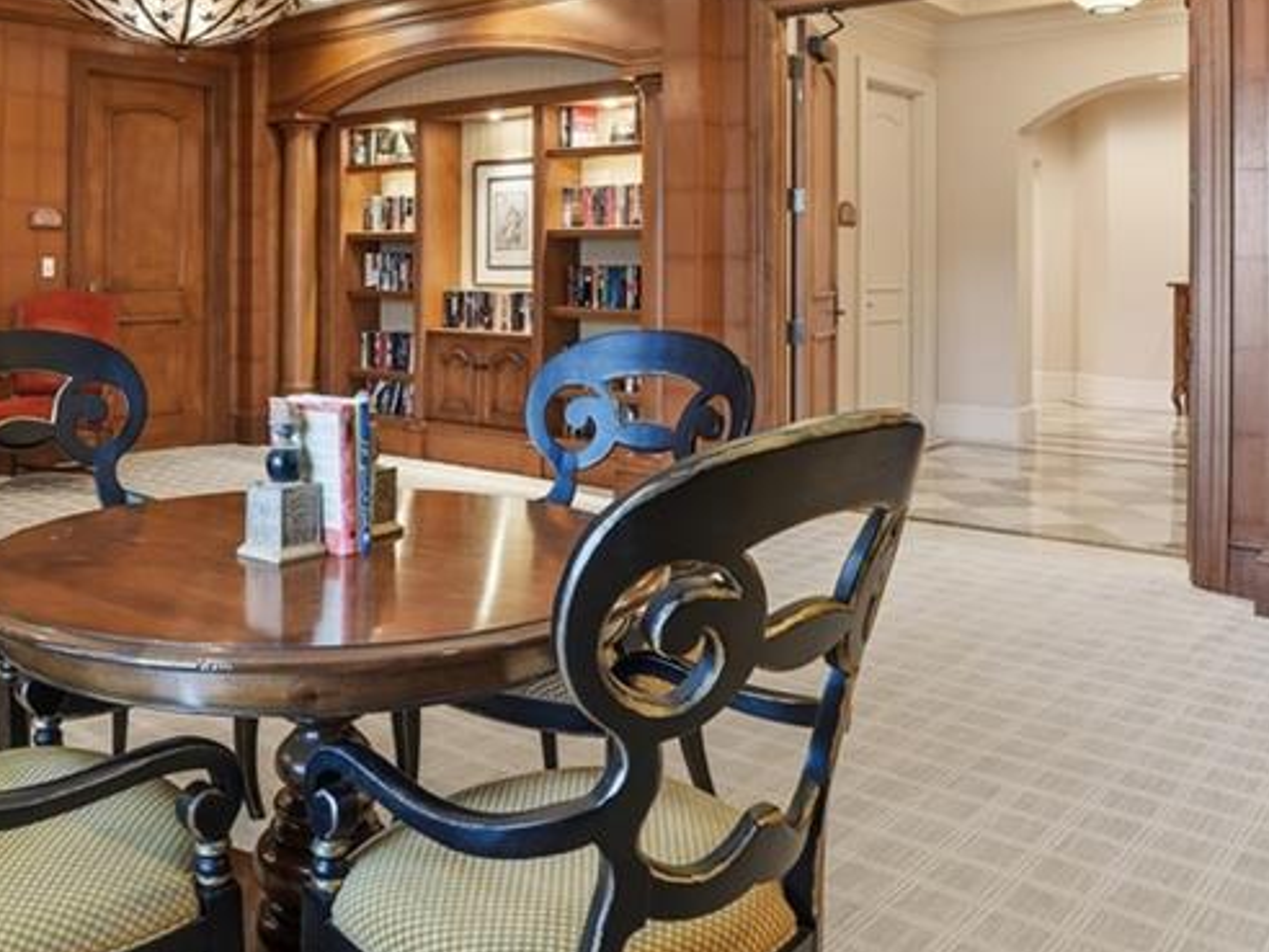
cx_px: 506
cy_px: 283
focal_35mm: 32
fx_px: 1173
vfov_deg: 43.2
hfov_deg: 56.4
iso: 125
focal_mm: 16
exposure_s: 1/2
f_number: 9
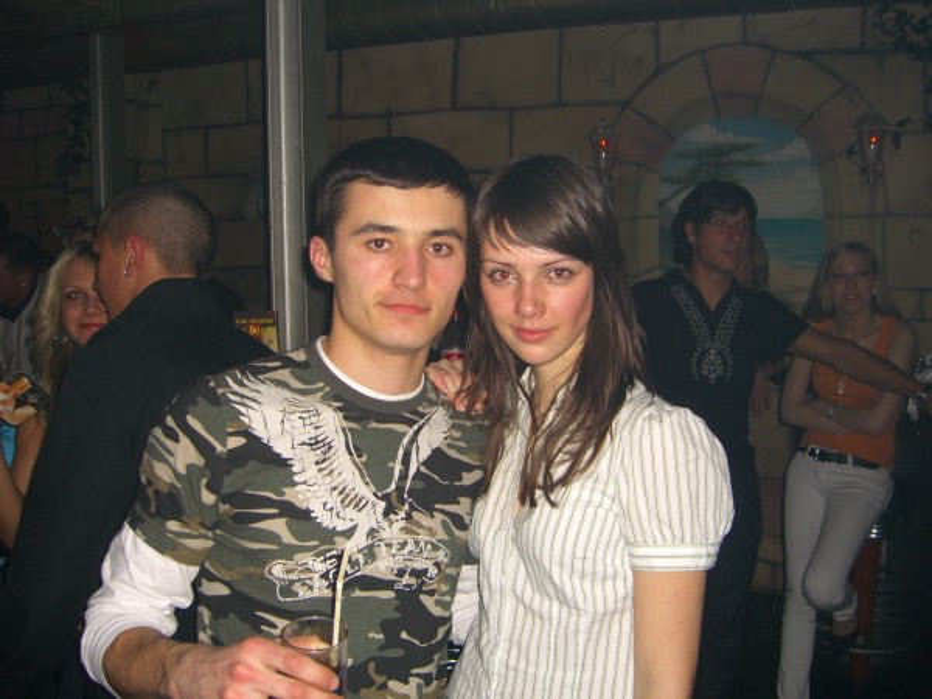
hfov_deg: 49.0
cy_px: 350
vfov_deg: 37.7
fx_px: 1023
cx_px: 466
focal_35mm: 38
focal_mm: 7.9
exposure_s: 1/60
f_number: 2.8
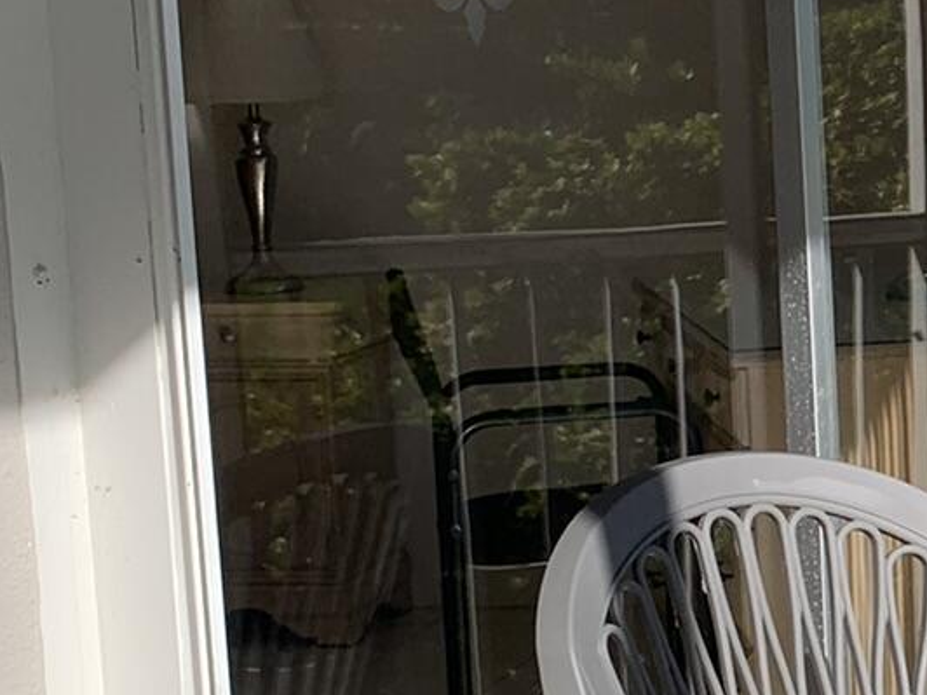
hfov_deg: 17.0
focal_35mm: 100
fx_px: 2678
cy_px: 402
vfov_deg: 14.8
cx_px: 1547
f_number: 1.8
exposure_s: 1/1560
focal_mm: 4.25
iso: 25
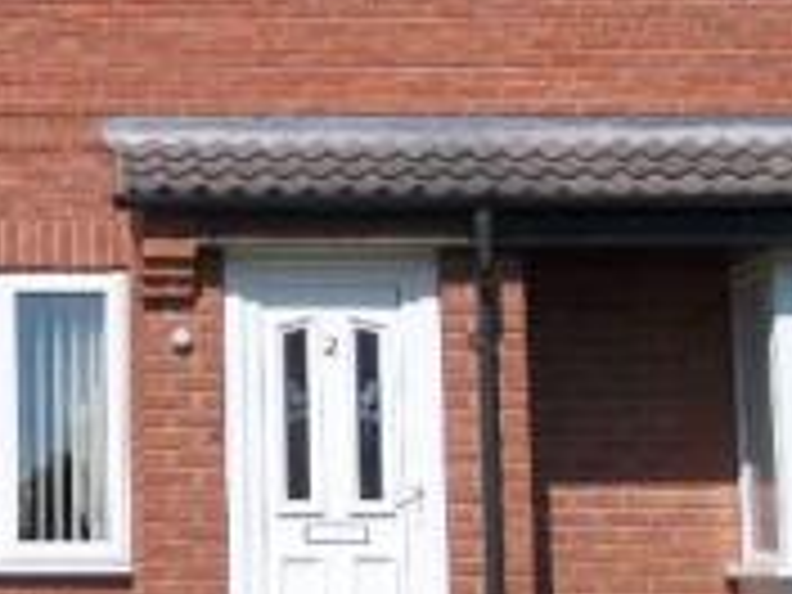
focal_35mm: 93
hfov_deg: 20.3
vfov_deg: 15.9
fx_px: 2128
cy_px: 308
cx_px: -20
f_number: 5.4
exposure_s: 1/400
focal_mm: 4
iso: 80
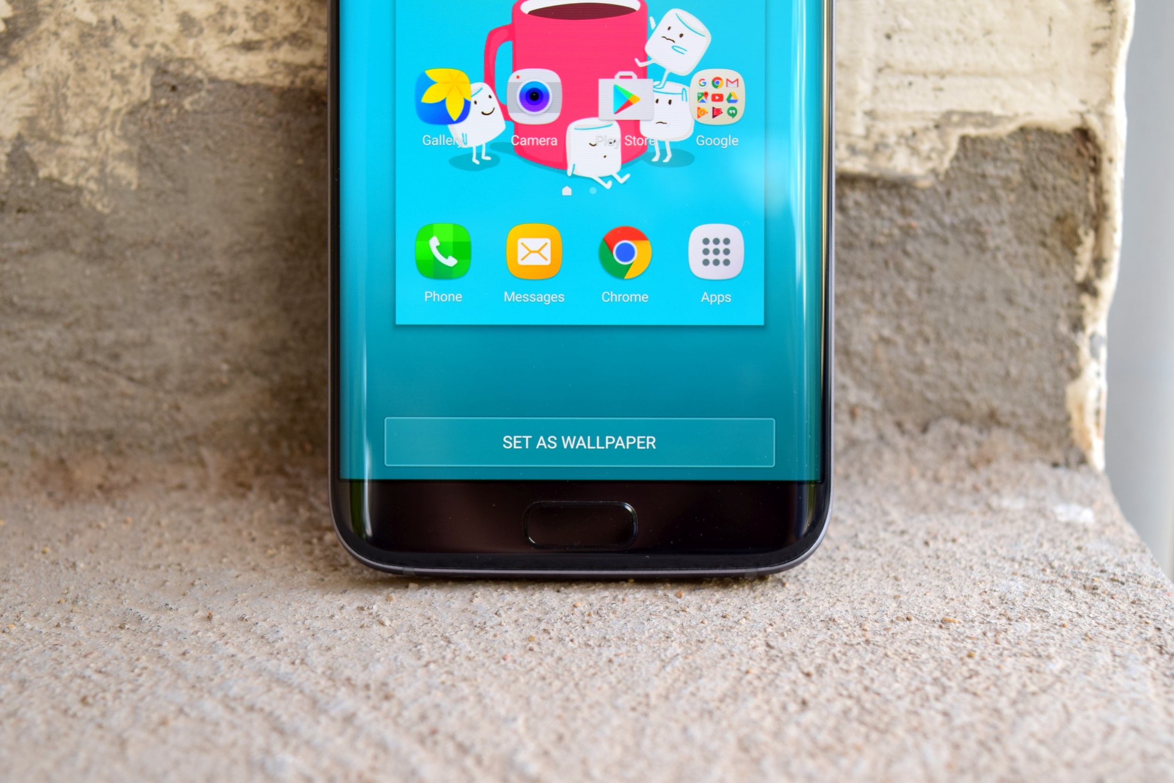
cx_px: 587
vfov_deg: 20.2
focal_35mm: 68
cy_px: 392
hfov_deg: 29.9
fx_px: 2201
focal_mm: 45
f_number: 7.1
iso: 320
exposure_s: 1/100
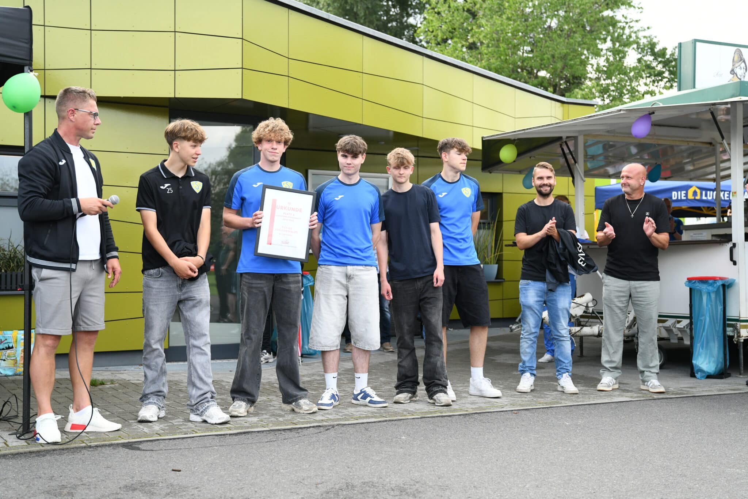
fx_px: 956
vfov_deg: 29.2
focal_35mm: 46
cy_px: 250
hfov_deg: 42.7
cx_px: 374
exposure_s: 1/1600
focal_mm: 46
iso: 1250
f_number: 3.5
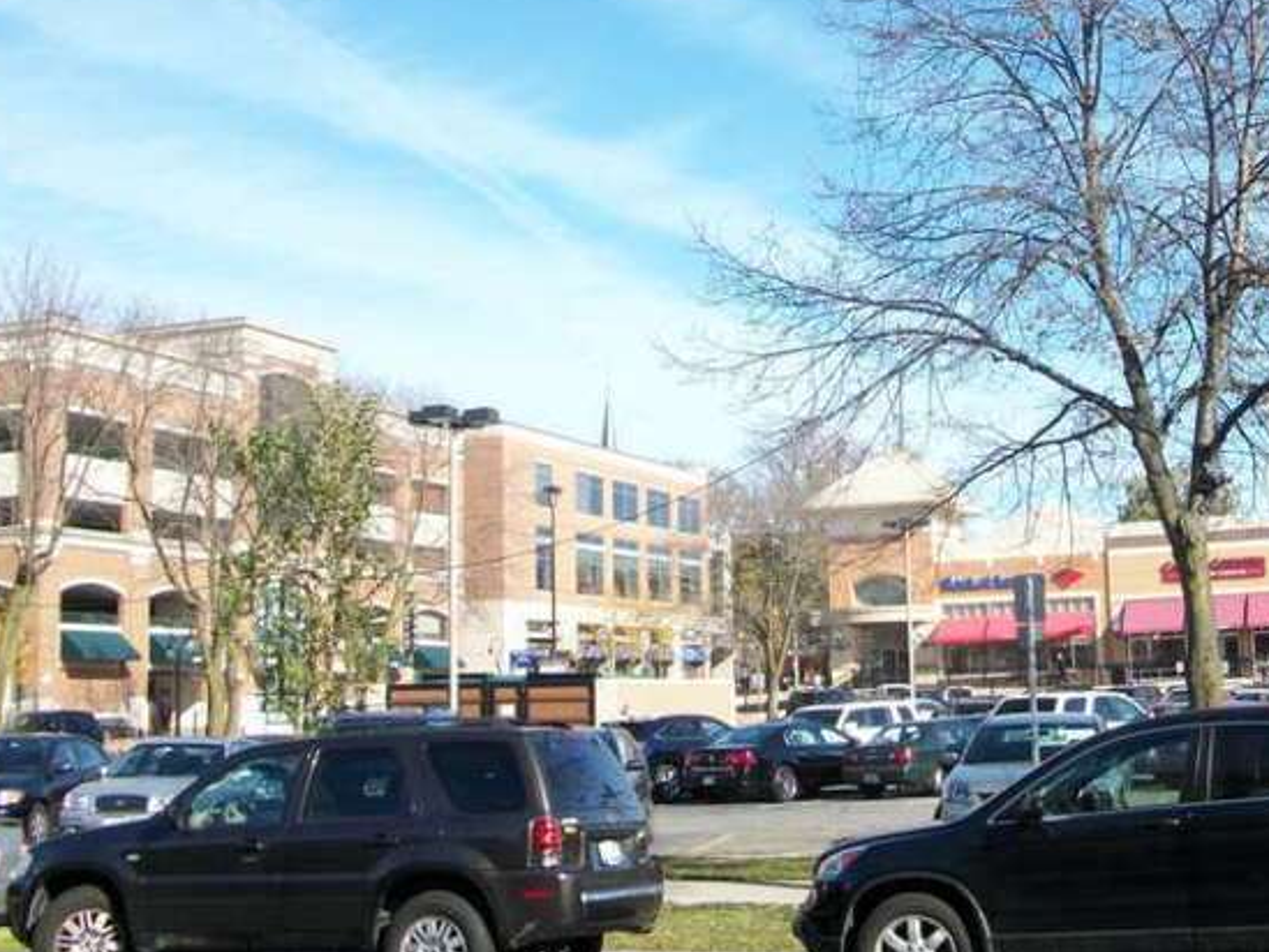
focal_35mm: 51
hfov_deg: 37.3
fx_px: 1870
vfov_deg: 28.5
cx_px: 784
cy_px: 400
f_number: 3.1
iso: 80
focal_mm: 6.3
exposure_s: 1/640
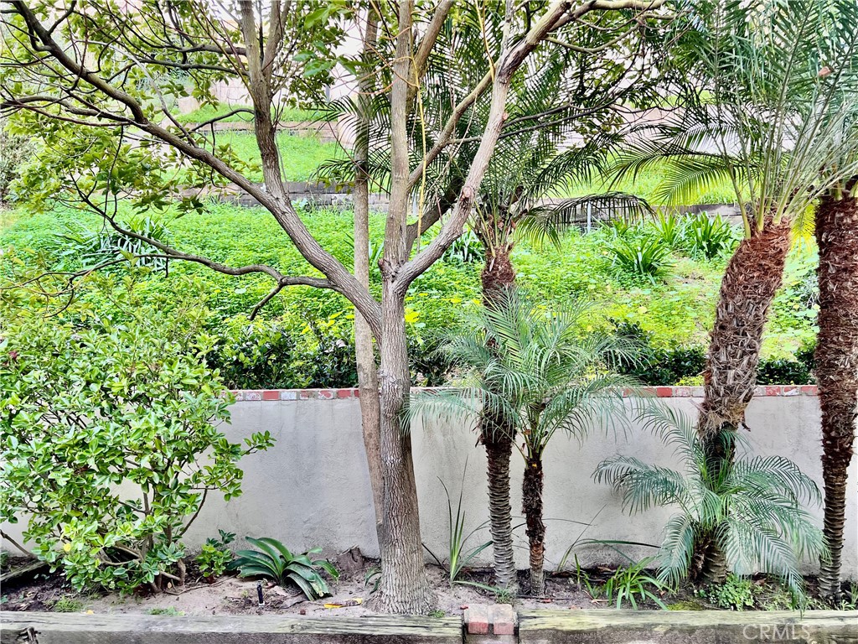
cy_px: 322
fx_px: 644
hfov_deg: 67.3
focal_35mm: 26
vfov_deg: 53.1
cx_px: 429
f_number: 1.5
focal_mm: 5.7
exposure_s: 1/121
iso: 100
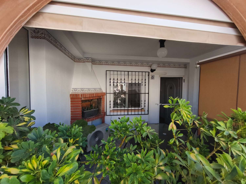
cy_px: 92
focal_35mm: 15
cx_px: 123
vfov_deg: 81.7
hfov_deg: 98.2
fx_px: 107
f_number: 2.2
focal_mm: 1.91
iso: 50
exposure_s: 1/307
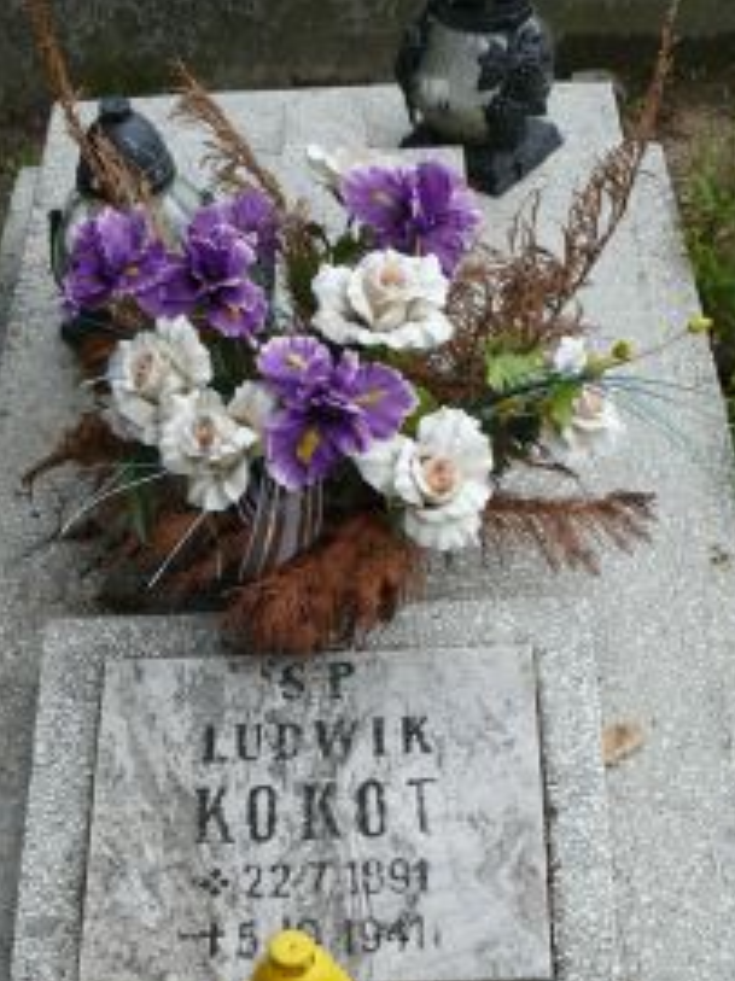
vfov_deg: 30.0
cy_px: 862
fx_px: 1757
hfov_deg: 23.6
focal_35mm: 62
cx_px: 268
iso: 100
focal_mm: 7.4
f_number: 3.6
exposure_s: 1/125
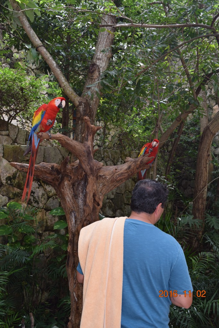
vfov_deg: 53.1
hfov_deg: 36.8
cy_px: 164
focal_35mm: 36
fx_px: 329
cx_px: 110
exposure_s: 1/125
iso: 280
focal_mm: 24
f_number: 5.6
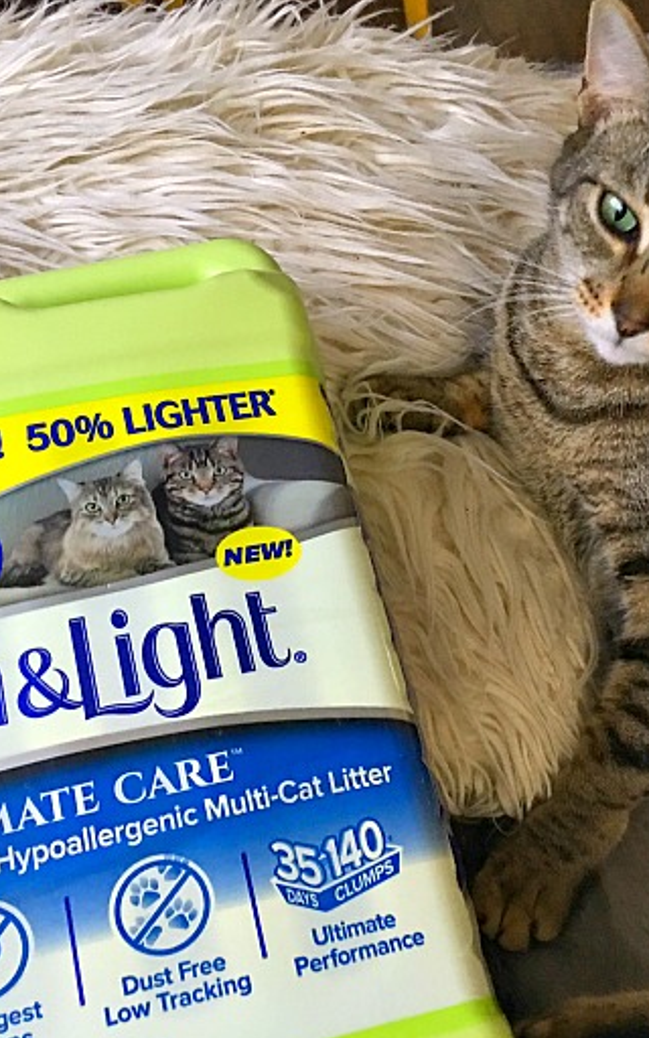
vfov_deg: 47.2
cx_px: 314
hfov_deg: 30.5
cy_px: 516
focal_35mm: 42
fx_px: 1189
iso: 100
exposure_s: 1/15
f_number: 2.2
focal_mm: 4.15
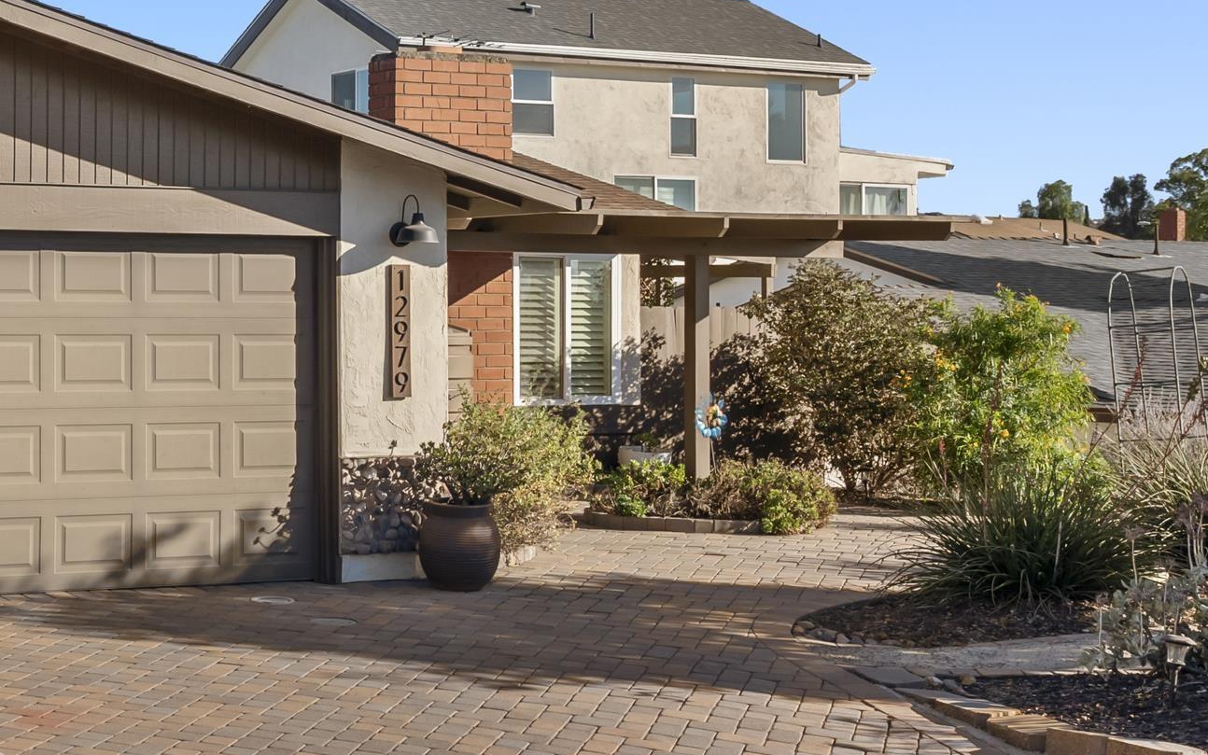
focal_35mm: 67
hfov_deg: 29.4
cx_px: 121
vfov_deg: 19.2
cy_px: 123
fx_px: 2206
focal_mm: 34
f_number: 8
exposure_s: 1/500
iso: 500
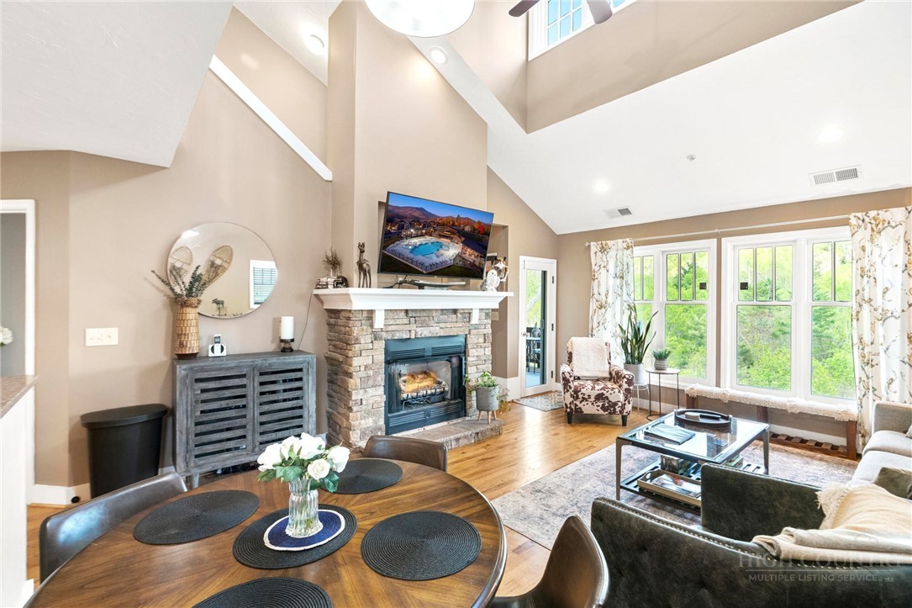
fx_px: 405
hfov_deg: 96.7
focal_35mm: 16
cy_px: 304
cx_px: 456
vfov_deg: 73.7
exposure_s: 1/13
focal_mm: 16
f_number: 6.3
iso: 6400
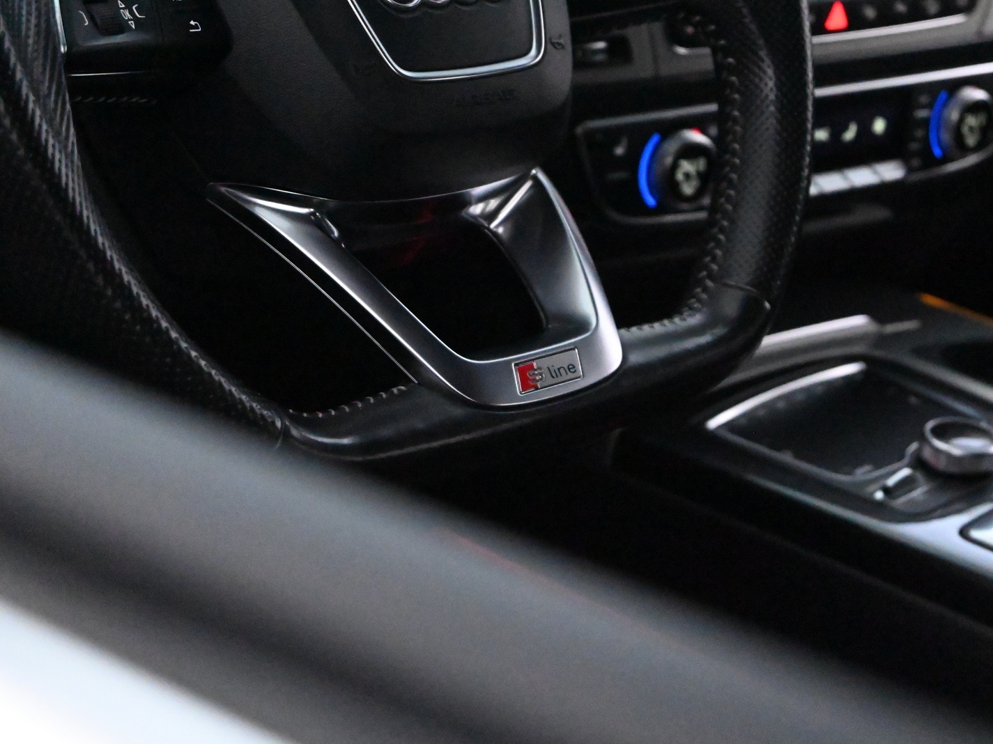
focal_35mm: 82
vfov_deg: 18.0
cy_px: 371
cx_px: 553
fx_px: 2352
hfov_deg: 23.8
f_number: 6.3
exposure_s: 1/80
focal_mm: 50
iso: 22800
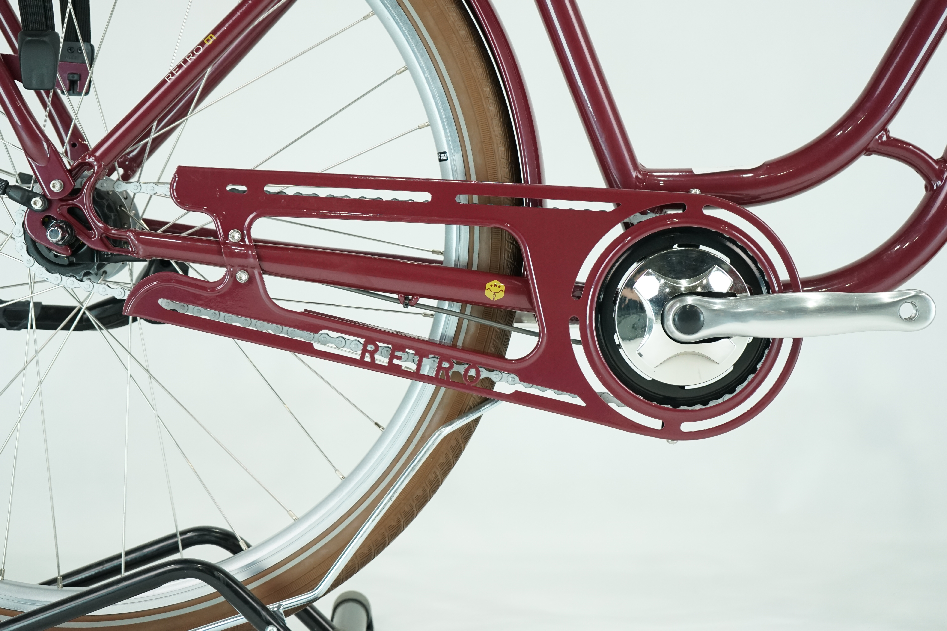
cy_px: 316
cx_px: 474
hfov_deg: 30.1
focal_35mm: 67
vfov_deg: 20.3
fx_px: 1762
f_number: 5.6
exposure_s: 1/200
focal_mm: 67
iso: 1600
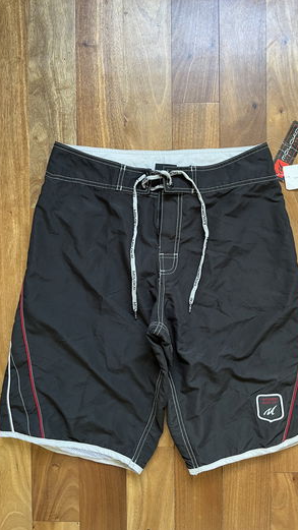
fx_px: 407
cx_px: 168
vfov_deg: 66.1
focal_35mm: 29
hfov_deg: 40.1
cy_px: 262
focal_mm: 5.1
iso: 200
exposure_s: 1/60
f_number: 1.6
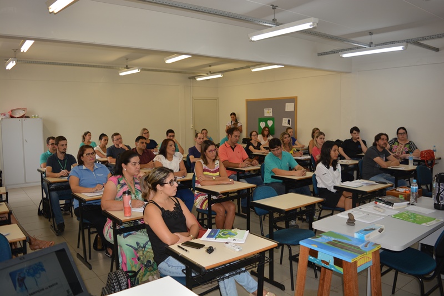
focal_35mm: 27
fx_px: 333
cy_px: 148
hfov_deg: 67.4
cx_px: 222
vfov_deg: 47.9
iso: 250
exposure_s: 1/125
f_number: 3.5
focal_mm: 18
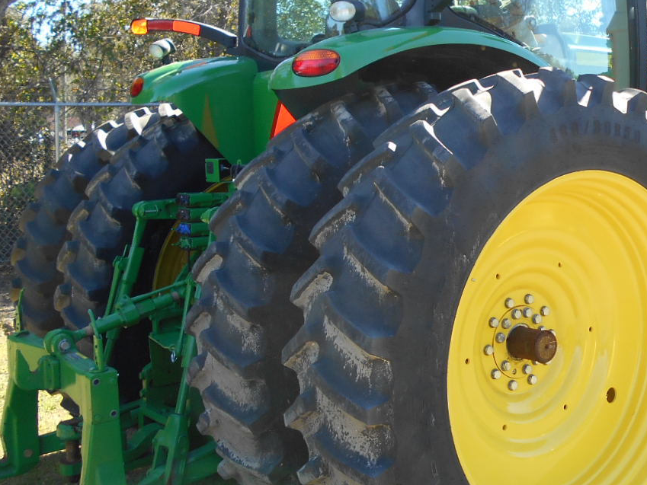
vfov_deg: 29.6
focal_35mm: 49
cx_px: 498
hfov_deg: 37.8
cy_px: 187
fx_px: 916
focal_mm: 4.6
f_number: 3.2
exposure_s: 1/160
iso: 80
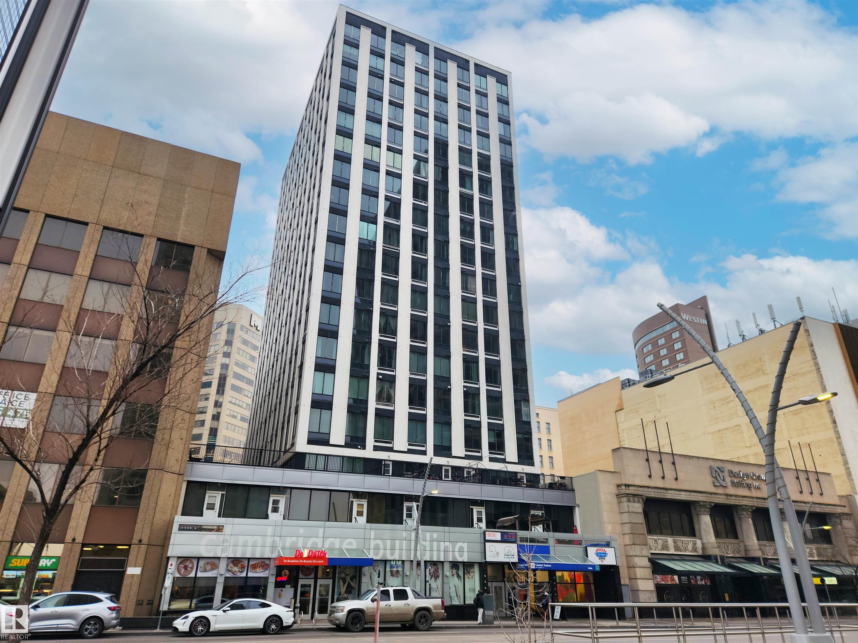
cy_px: 322
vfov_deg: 58.9
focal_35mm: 23
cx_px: 429
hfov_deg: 73.9
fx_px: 570
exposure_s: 1/243
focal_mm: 5.4
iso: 20
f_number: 1.8
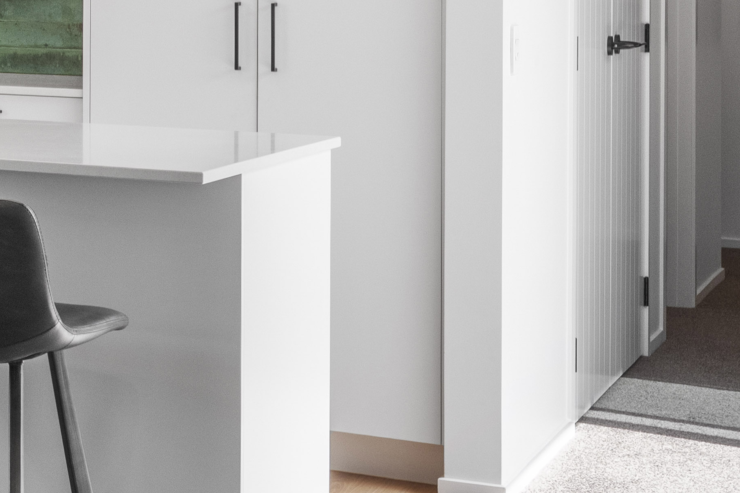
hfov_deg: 15.3
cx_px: -784
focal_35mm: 105
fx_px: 2158
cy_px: -6
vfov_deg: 12.9
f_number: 8
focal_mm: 24
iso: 640
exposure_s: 1/50
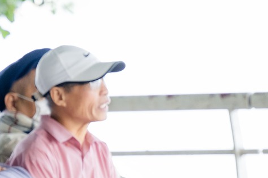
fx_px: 4688
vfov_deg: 2.2
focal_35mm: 630
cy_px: 152
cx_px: -256
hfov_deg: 3.3
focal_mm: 150
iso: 640
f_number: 3.5
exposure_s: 1/200
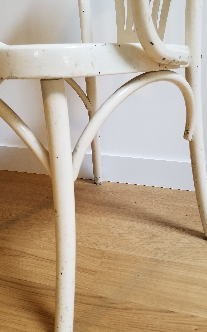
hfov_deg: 40.6
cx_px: 95
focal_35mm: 31
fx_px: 280
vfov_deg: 61.2
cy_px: 163
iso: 200
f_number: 1.7
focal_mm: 4.25
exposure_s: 1/16
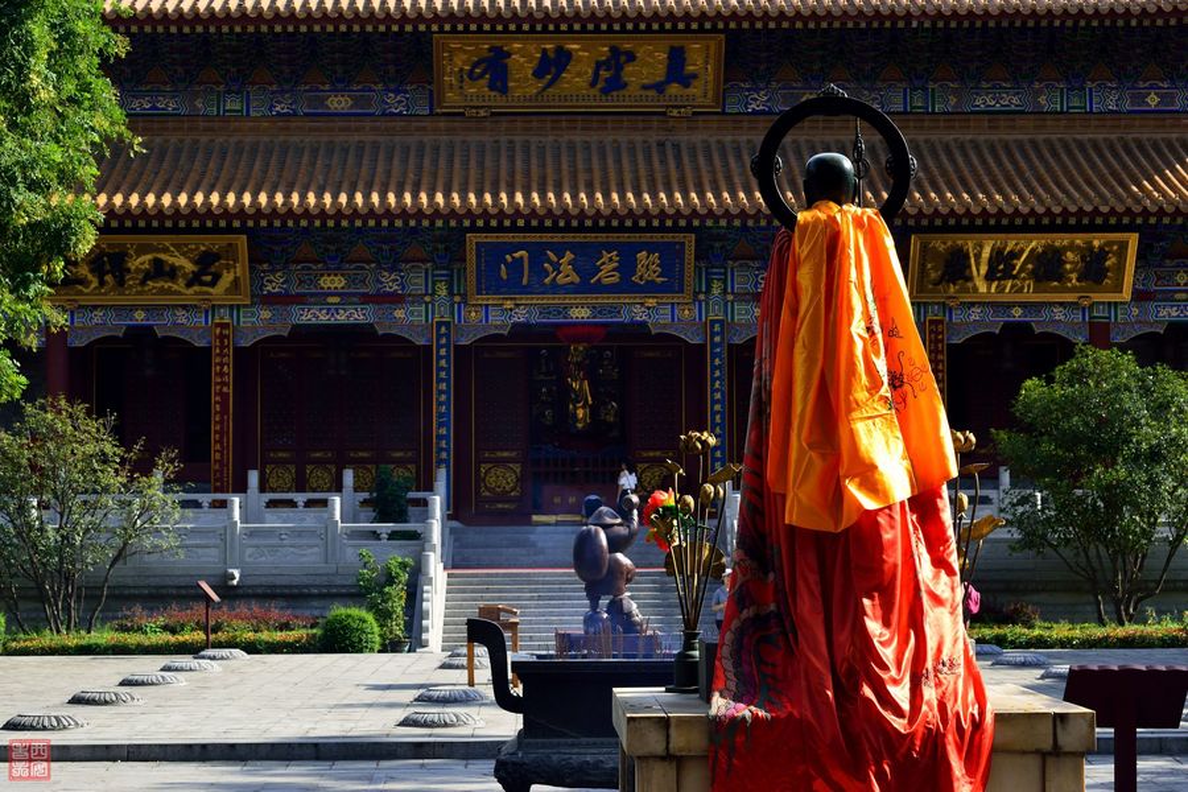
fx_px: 2805
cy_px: 396
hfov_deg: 23.9
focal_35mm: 85
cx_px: 594
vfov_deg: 16.1
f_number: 10
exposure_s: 1/320
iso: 400
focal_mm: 85
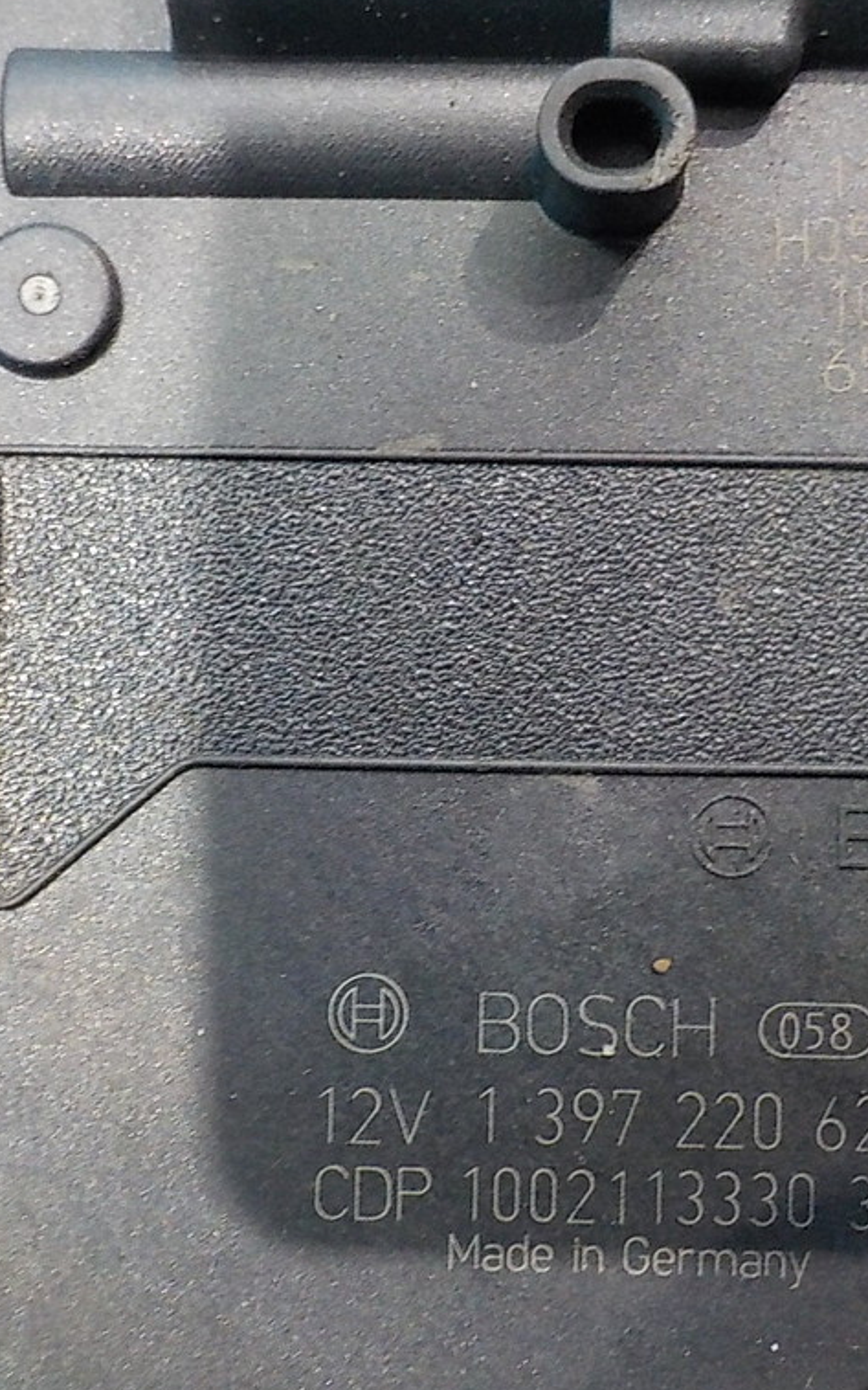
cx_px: 477
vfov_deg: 46.2
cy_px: 696
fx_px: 1628
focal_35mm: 43
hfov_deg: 29.8
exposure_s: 1/20
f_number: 3.3
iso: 400
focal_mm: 4.1
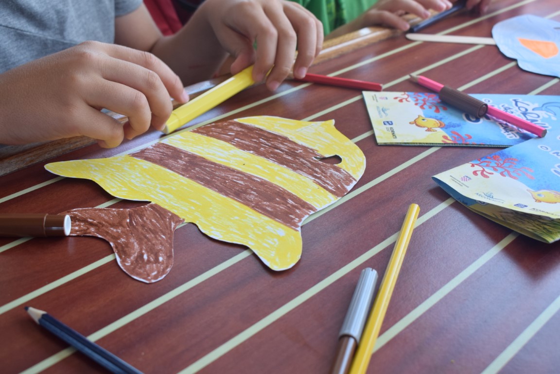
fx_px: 677
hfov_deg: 45.0
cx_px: 280
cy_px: 187
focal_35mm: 44
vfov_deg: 30.8
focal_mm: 29
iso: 400
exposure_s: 1/160
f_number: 6.3
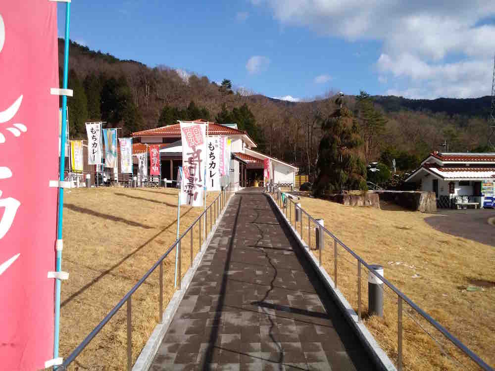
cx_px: 248
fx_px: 386
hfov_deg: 65.3
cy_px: 186
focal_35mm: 27
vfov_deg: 51.4
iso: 40
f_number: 2.4
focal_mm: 2.87
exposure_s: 1/1035
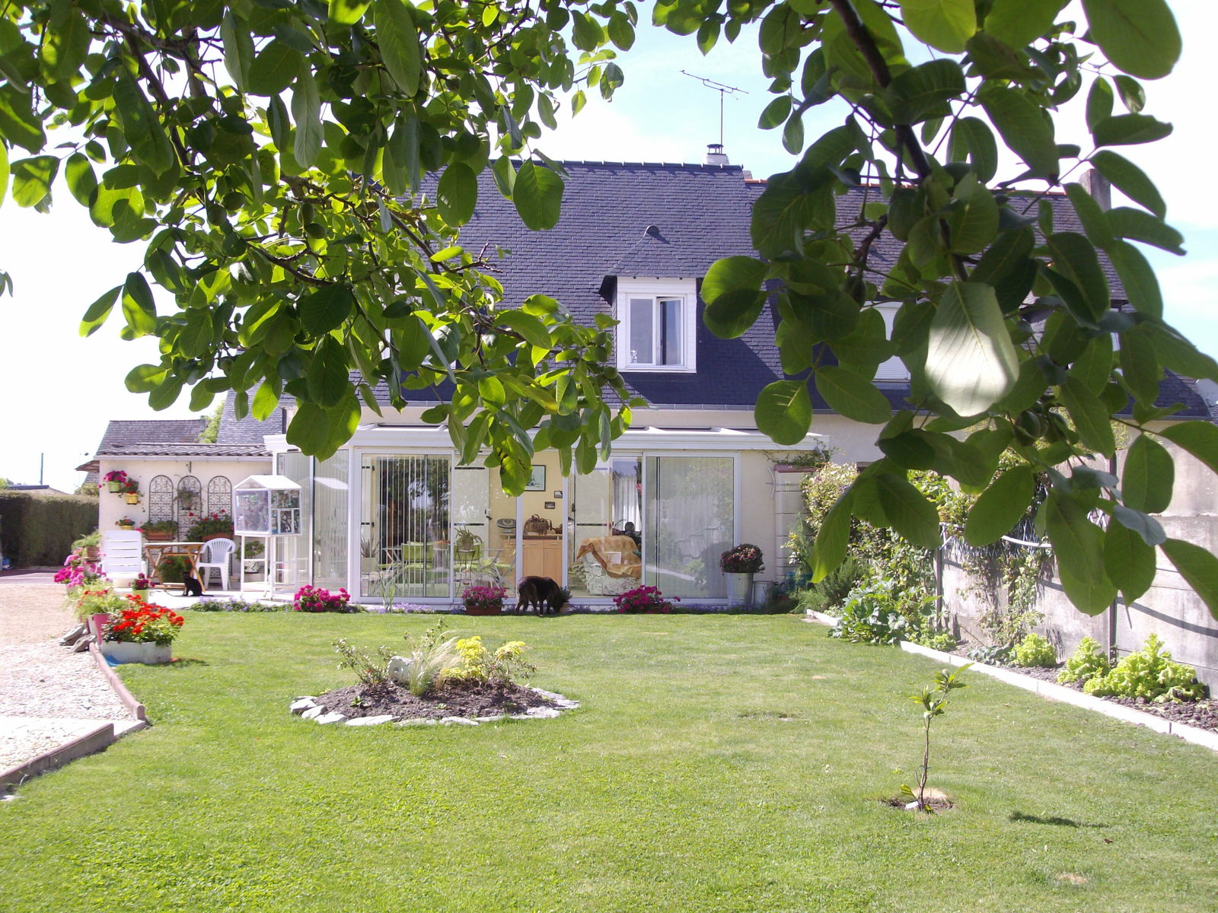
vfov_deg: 39.7
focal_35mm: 36
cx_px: 609
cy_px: 456
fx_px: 1267
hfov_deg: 51.4
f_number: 2.7
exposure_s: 1/640
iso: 80
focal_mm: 6
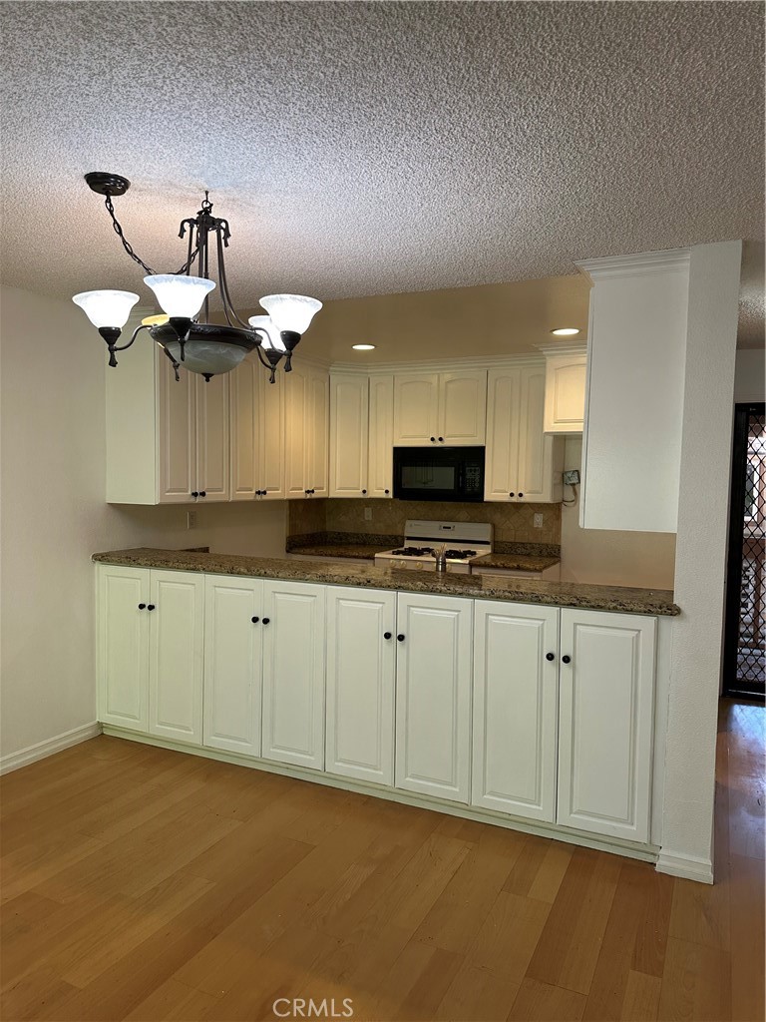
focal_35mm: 24
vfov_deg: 71.6
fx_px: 708
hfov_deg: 56.8
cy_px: 511
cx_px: 383
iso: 125
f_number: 1.78
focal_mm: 6.86
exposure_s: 1/120
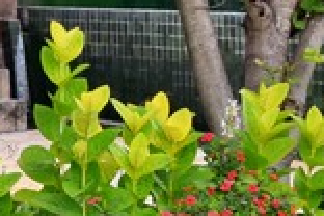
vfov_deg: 5.3
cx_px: -112
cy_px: 168
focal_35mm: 260
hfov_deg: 7.8
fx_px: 2340
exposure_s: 1/80
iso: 560
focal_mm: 24
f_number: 5.6
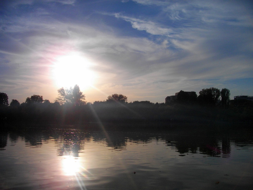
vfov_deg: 44.2
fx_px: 234
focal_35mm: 32
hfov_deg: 56.8
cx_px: 126
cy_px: 95
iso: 100
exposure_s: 1/500
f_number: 5.5
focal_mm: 5.7
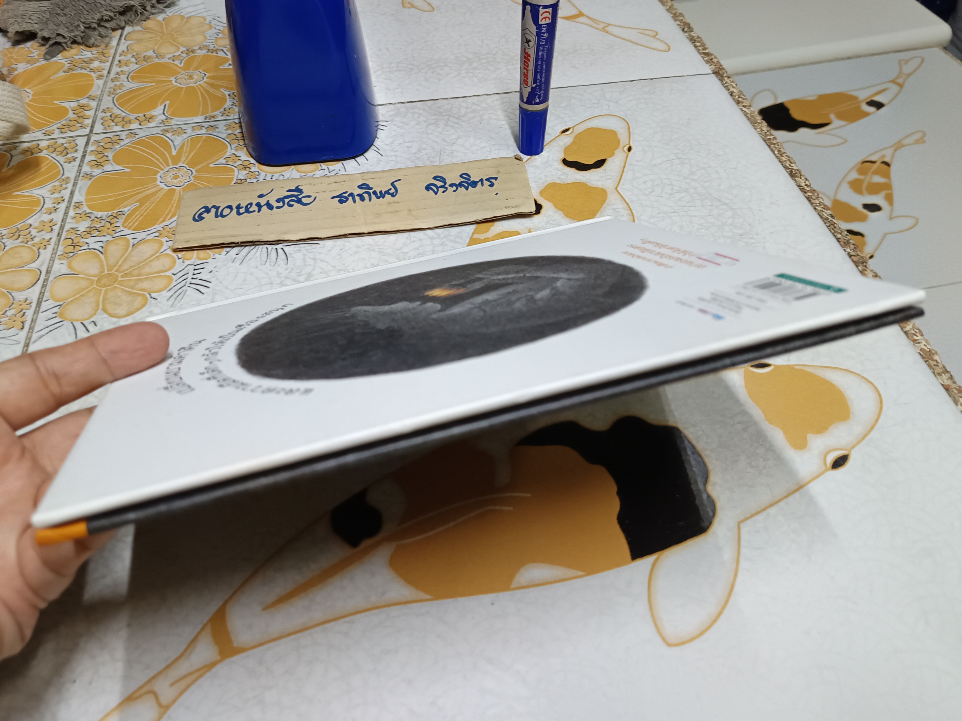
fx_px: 778
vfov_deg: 49.7
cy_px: 329
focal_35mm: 28
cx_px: 461
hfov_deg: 63.4
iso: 1179
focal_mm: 5.31
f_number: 1.7
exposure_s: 1/33.3
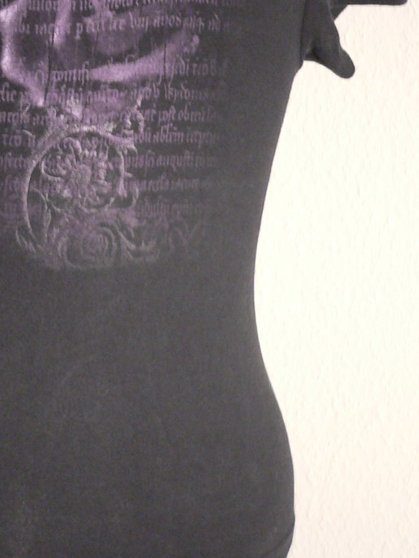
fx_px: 2212
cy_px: 145
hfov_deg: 10.8
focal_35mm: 137
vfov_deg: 14.4
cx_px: 82
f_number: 2.8
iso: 200
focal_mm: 11.9
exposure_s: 1/4
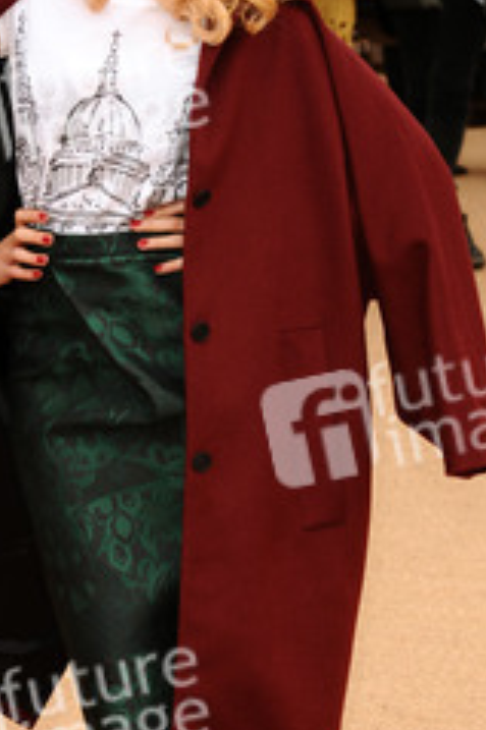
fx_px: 4076
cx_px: 142
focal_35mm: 201
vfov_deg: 10.2
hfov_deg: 6.8
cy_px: 263
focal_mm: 80
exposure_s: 1/250
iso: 200
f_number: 5.6
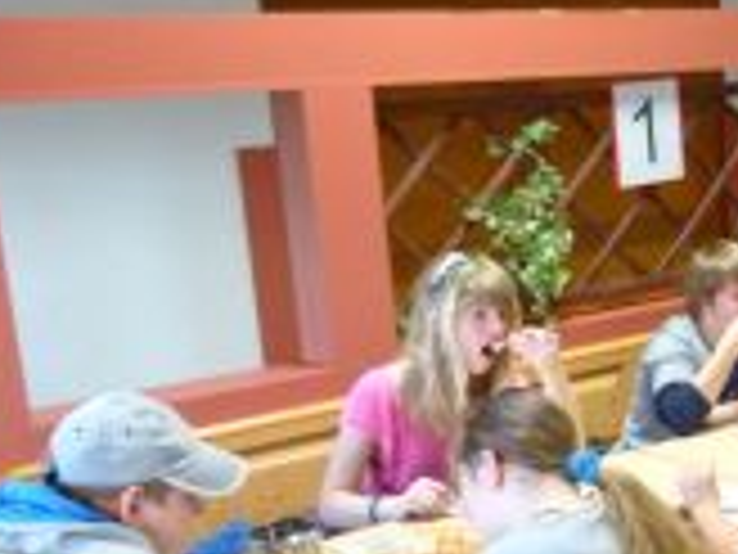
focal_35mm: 61
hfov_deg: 28.5
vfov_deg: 23.9
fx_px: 1300
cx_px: 828
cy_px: 369
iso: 400
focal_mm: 4.5
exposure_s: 1/15
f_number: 2.8
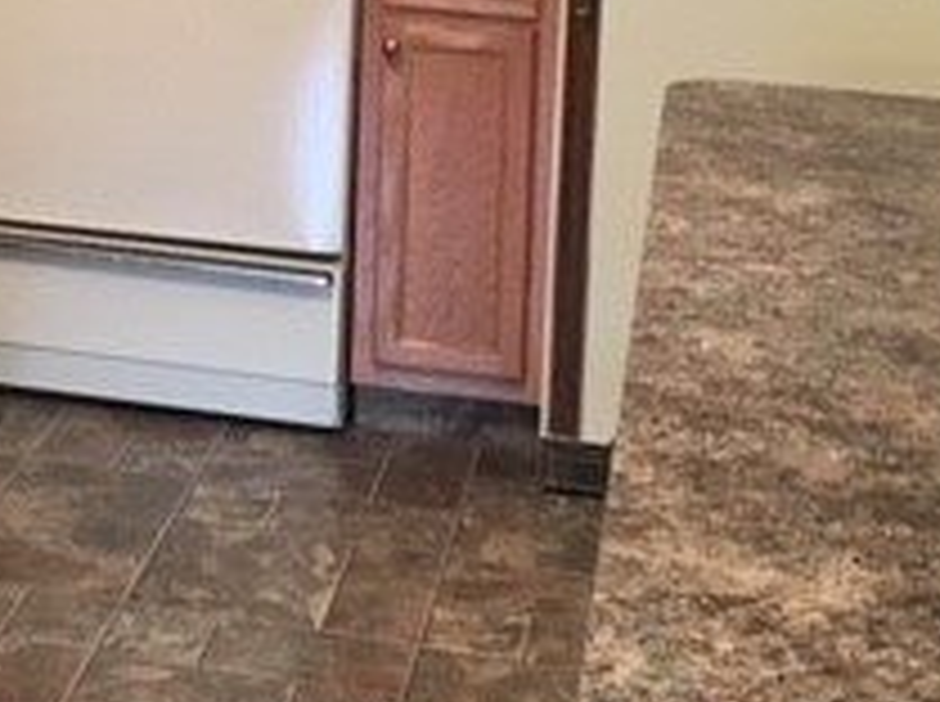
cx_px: 144
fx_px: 2413
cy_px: -243
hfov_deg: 21.7
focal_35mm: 89
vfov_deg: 15.6
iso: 200
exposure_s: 1/17
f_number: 2.2
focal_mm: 4.15
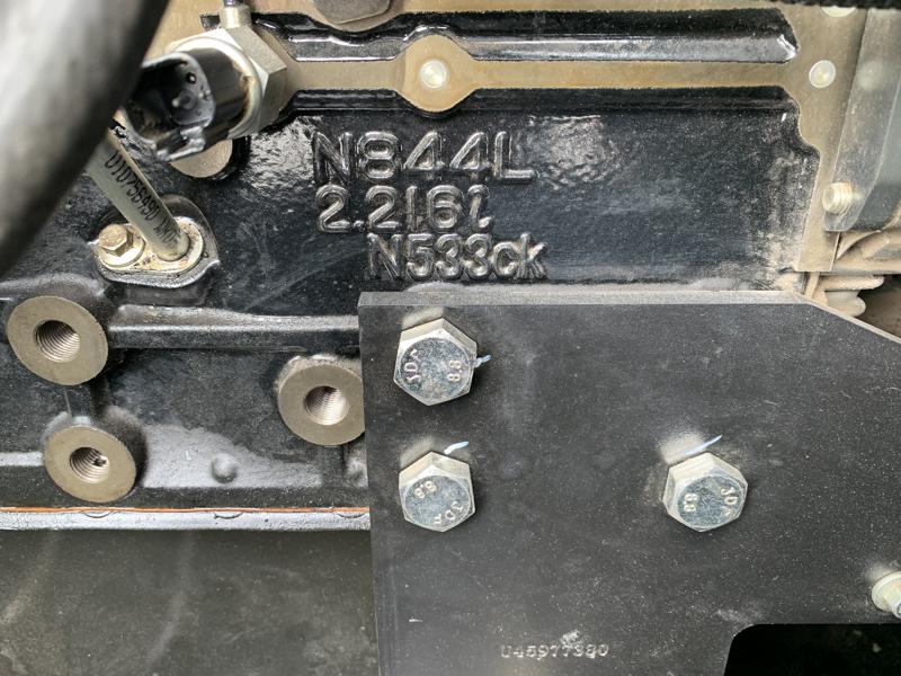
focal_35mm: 26
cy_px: 338
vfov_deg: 53.1
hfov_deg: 67.3
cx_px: 450
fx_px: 677
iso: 100
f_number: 1.8
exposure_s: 1/89
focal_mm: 4.25
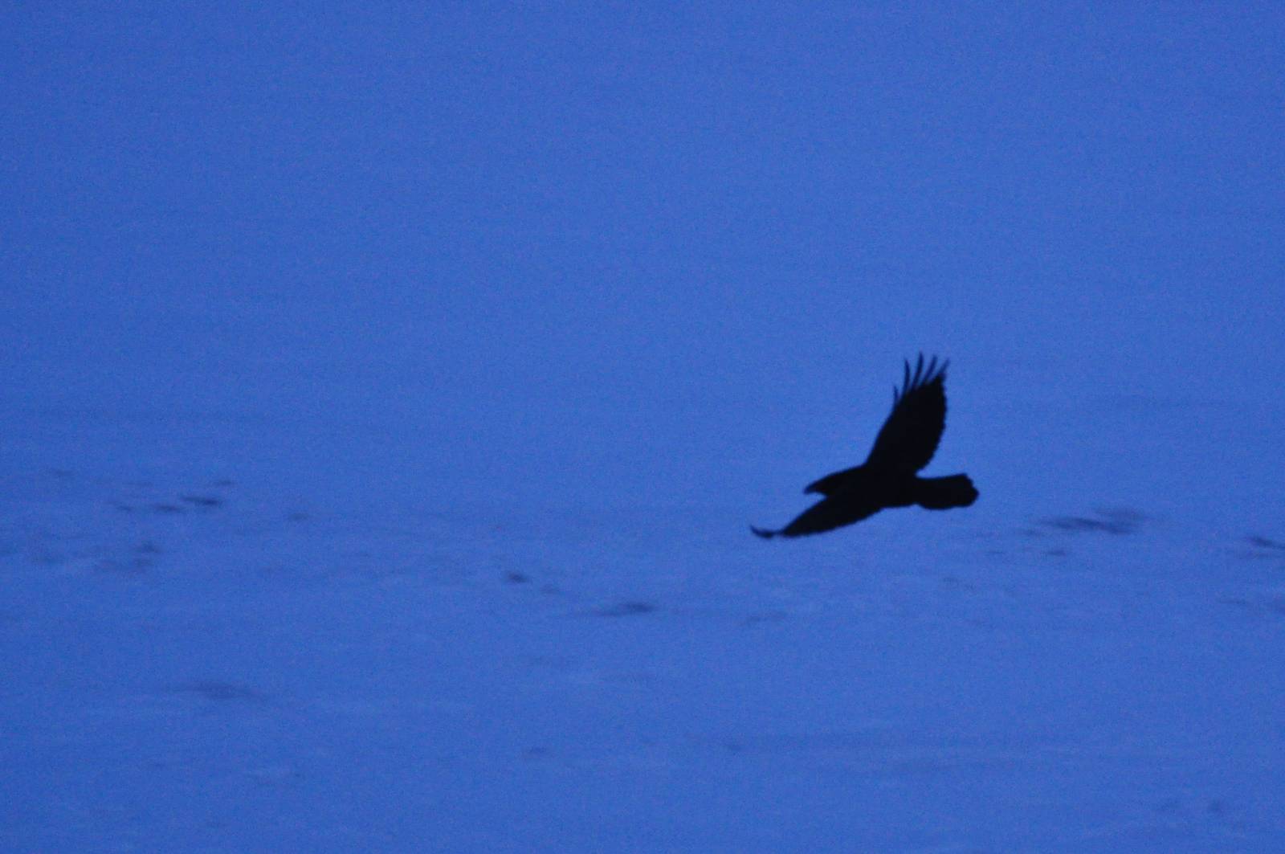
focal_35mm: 225
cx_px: 642
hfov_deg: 9.2
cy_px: 427
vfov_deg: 6.1
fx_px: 8022
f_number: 4.5
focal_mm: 150
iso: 1600
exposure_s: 1/250
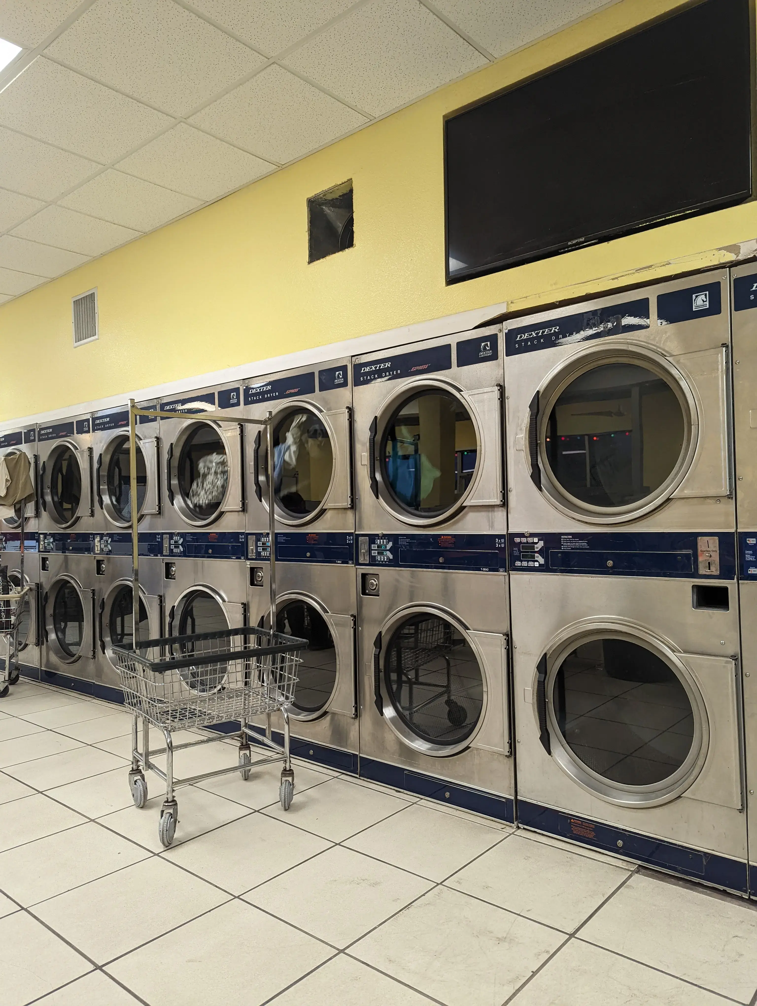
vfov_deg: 71.5
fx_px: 698
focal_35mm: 24
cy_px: 503
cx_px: 378
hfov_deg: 56.9
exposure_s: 1/120
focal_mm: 6.81
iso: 425
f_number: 1.85
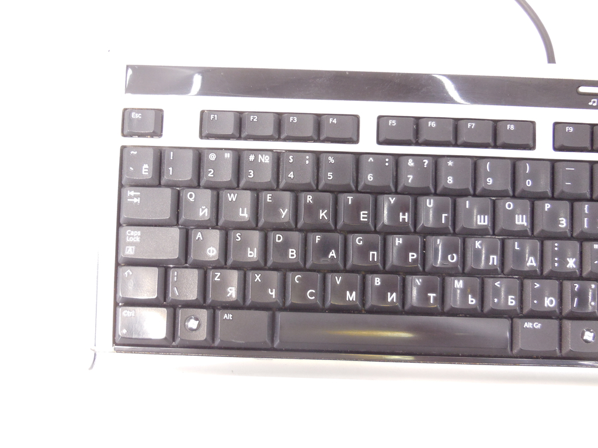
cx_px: 299
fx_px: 432
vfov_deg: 54.9
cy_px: 224
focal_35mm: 25
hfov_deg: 69.4
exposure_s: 1/30
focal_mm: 4.5
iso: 250
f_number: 3.1
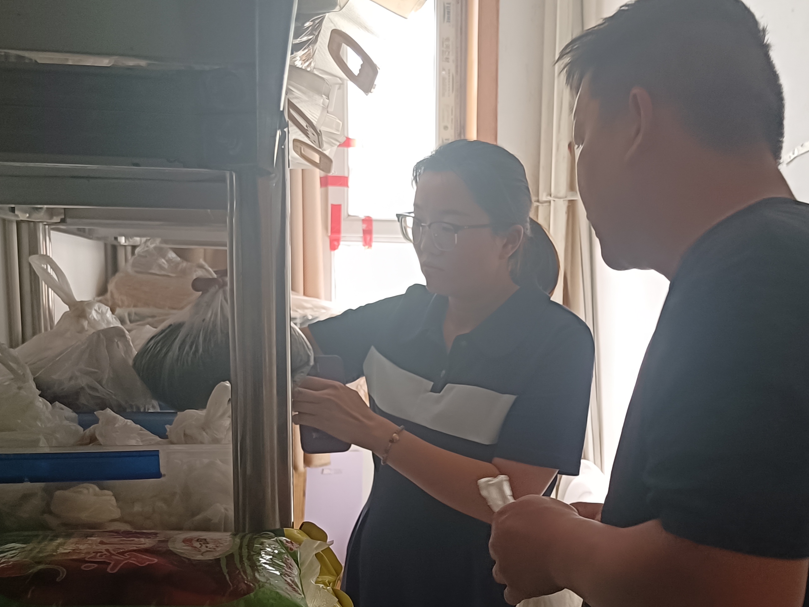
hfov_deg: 44.4
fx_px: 982
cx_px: 510
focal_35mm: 42
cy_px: 425
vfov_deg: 33.9
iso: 706
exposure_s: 1/50
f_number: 1.9
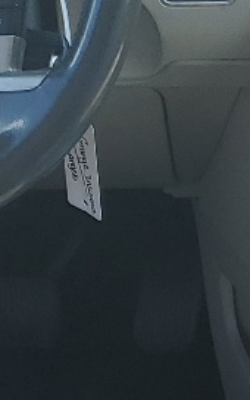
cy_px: 394
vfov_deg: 12.8
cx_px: 349
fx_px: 1766
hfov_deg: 8.0
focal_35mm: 162
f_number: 1.5
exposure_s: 1/417
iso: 50
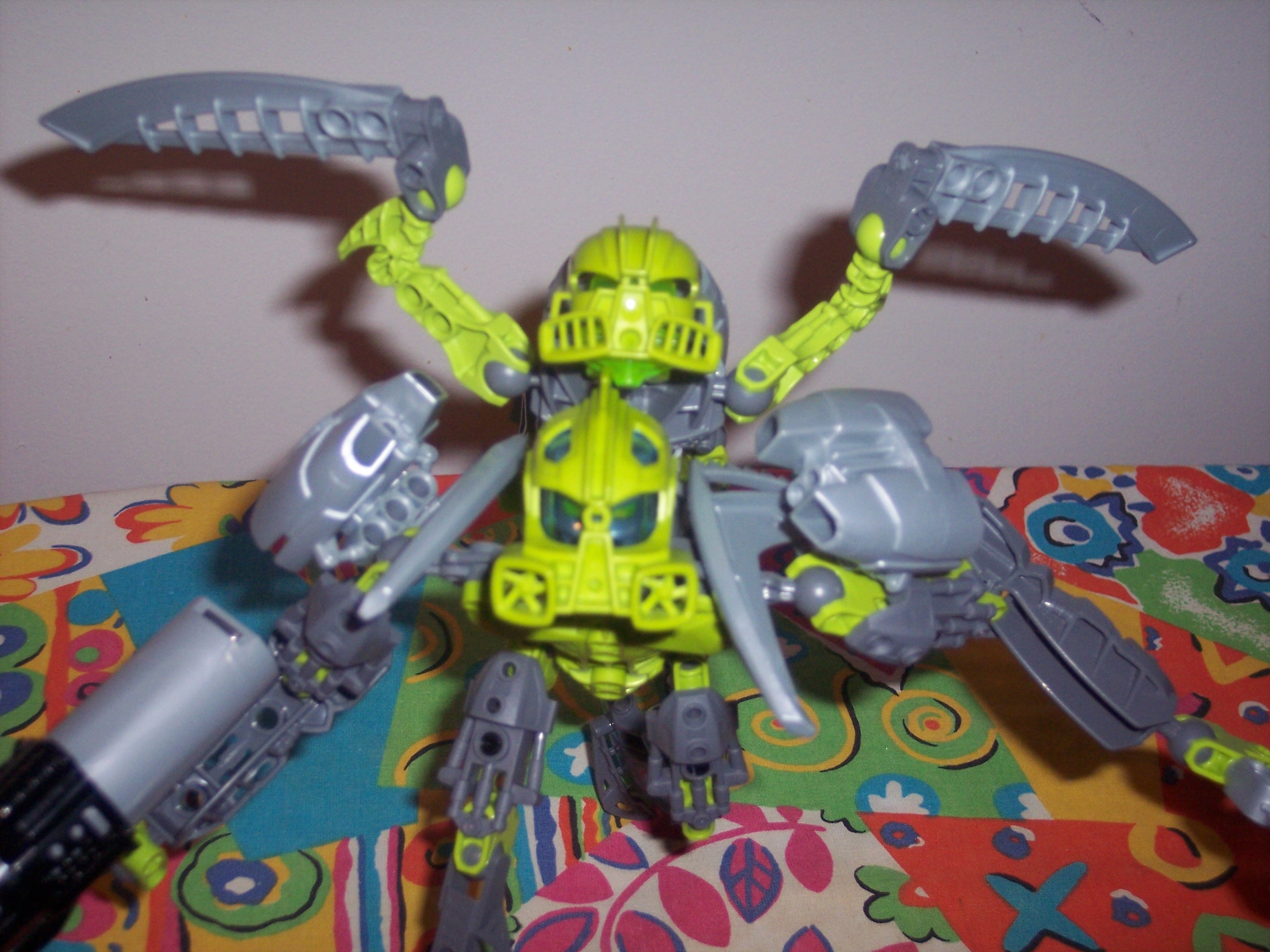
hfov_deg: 36.8
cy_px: 476
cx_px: 635
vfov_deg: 28.0
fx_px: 1908
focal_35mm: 52
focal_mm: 10.7
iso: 140
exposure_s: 1/60
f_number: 3.4
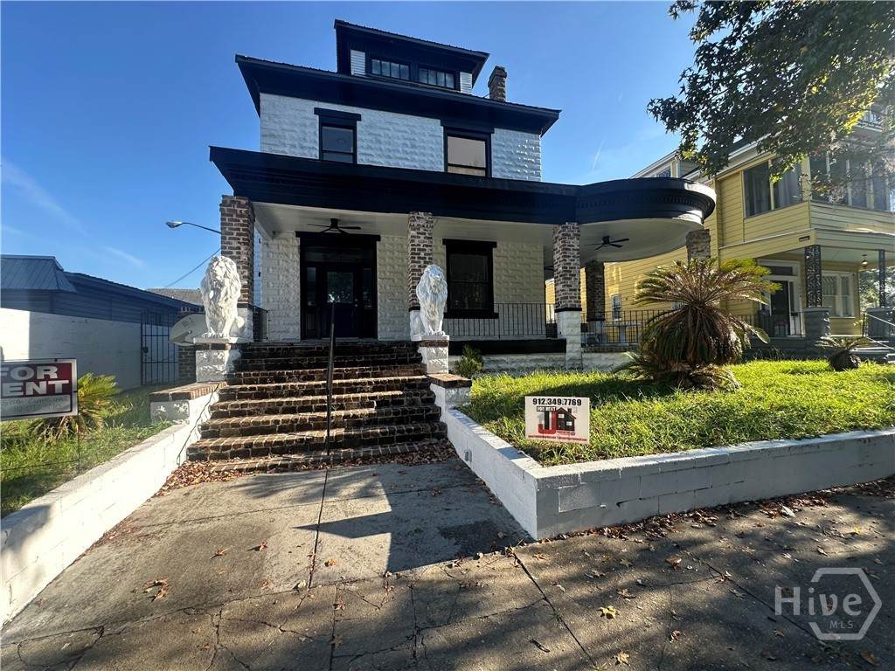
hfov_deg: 102.1
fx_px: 362
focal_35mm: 14
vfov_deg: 85.7
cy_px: 336
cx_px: 448
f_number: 2.2
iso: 40
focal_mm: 2.22
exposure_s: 1/388
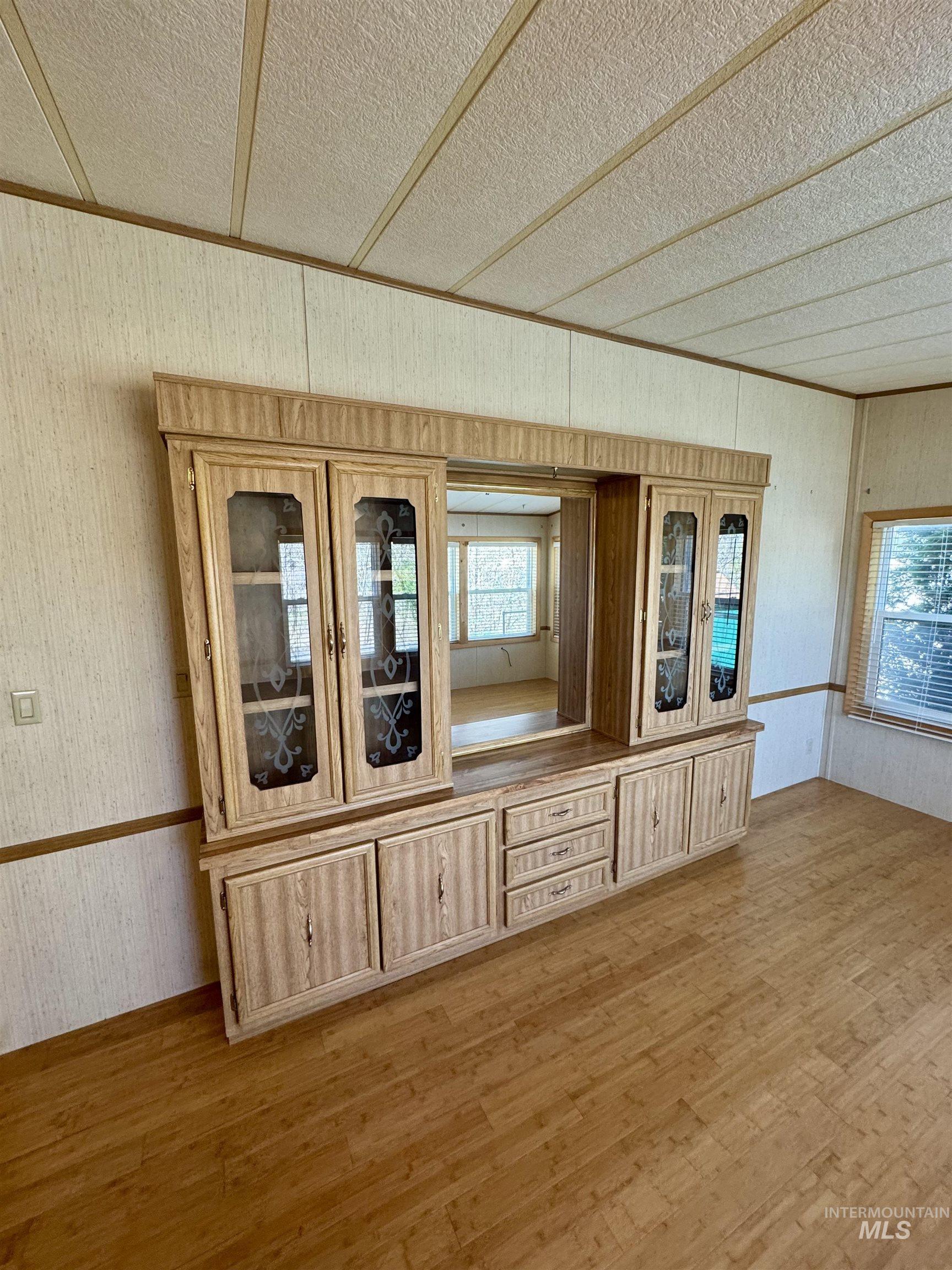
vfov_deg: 102.1
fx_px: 513
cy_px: 635
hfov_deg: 85.7
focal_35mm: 14
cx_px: 476
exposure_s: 1/60
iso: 250
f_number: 2.2
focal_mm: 2.22
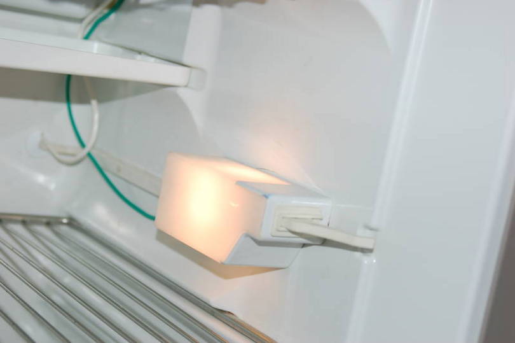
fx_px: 1072
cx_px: 258
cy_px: 172
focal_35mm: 75
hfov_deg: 27.0
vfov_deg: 18.2
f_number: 5.6
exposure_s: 1/125
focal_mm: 50
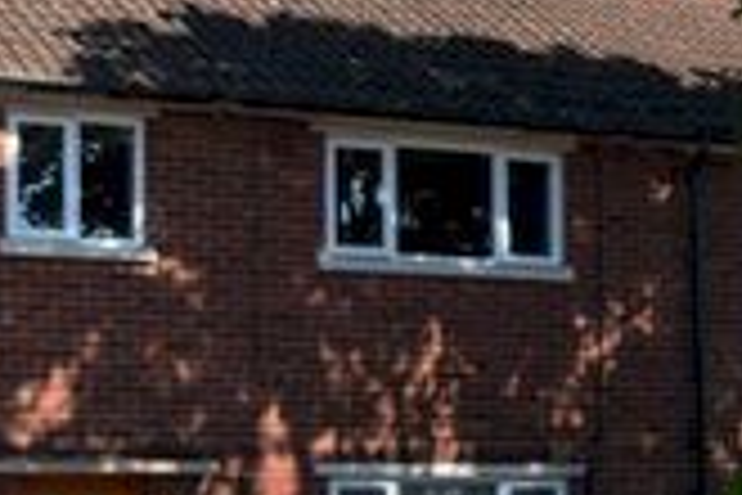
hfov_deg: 16.0
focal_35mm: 127
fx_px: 2617
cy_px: 425
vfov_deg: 10.7
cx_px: 594
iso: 100
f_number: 7.1
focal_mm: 20
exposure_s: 1/200
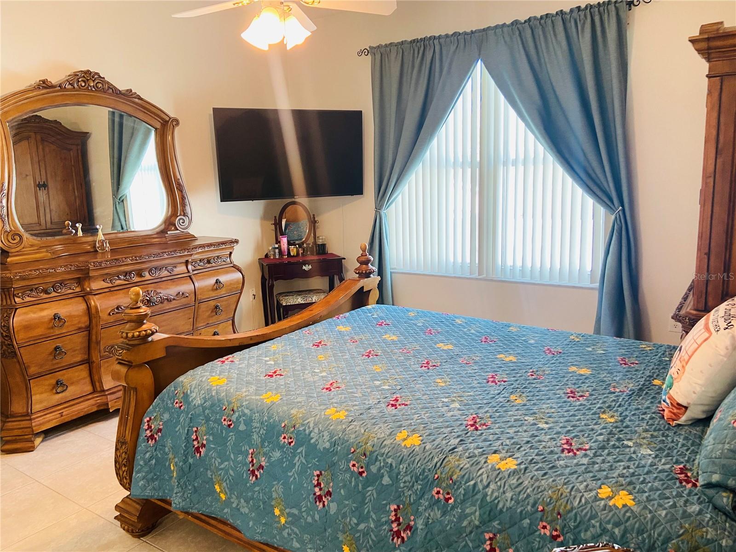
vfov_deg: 53.1
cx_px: 368
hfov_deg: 67.3
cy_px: 276
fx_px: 553
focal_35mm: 26
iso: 125
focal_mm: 4.25
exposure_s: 1/60
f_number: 1.8
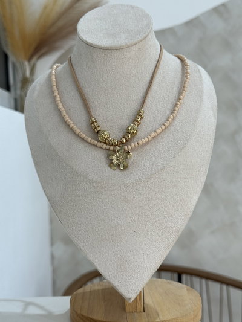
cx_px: 121
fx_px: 447
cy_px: 161
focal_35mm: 48
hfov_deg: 30.3
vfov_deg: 39.6
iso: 50
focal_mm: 6.76
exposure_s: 1/100
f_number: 1.78
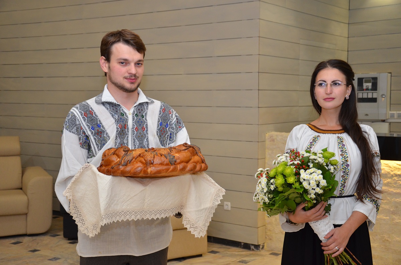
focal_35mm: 52
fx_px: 583
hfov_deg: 37.9
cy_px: 132
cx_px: 200
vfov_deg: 25.6
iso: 800
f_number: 4.5
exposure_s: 1/60
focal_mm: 35
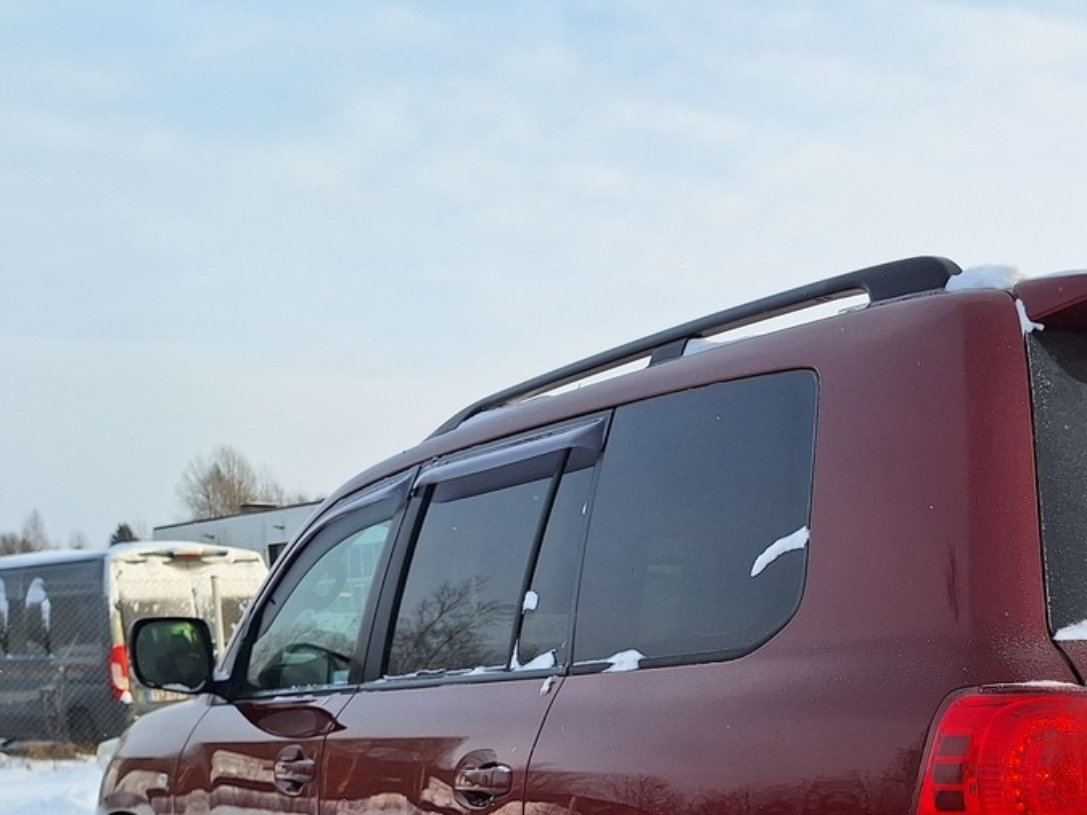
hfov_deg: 37.7
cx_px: 851
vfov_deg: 27.5
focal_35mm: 49
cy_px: 858
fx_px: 1539
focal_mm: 5.54
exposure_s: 1/1032
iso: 40
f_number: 1.8
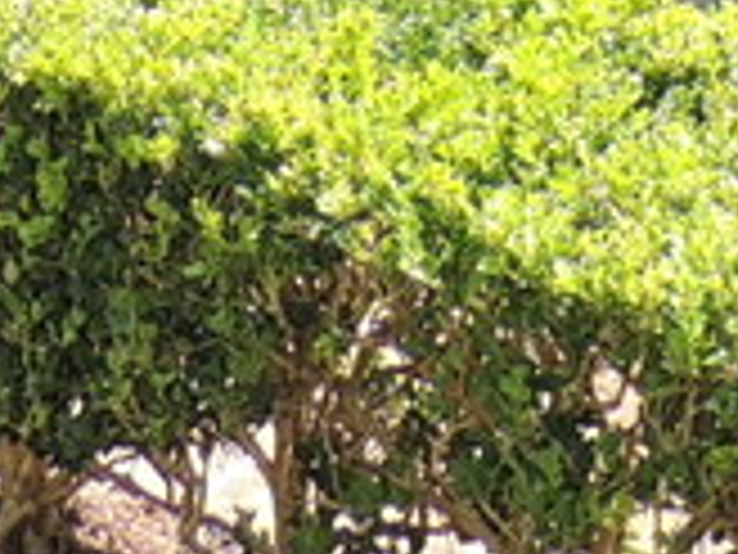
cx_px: 652
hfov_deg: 10.5
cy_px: -1085
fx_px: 3987
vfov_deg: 7.1
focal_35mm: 187
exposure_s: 1/320
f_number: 3
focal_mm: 4.3
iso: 100
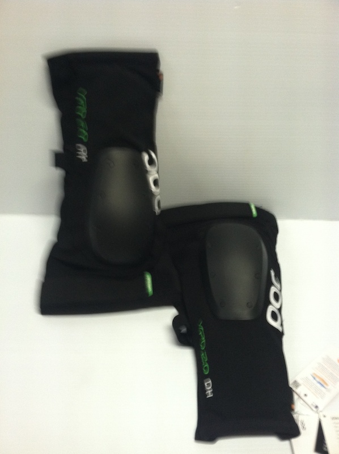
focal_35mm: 35
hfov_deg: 40.6
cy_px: 227
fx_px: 458
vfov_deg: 52.7
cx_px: 170
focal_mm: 3.85
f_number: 2.8
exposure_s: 1/17
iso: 160
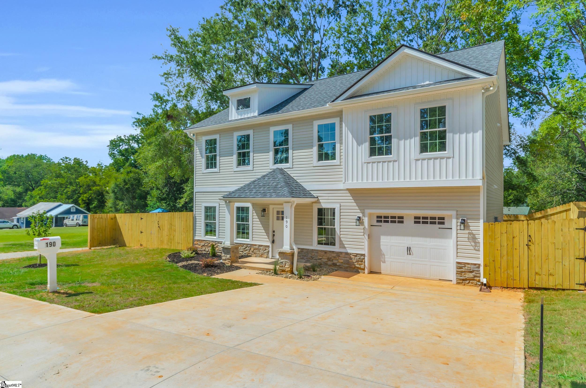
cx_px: 293
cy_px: 194
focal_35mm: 21
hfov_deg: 81.3
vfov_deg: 59.3
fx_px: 341
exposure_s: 1/320
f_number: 9
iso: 200
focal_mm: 14
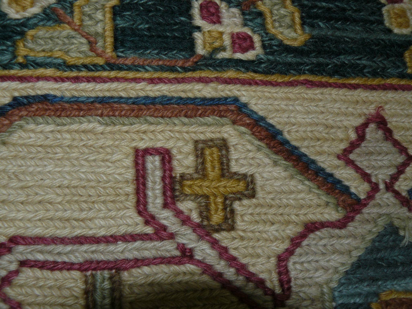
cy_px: 154
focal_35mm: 36
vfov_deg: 39.7
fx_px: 428
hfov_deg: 51.4
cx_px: 206
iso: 100
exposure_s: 1/20
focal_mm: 6
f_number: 4
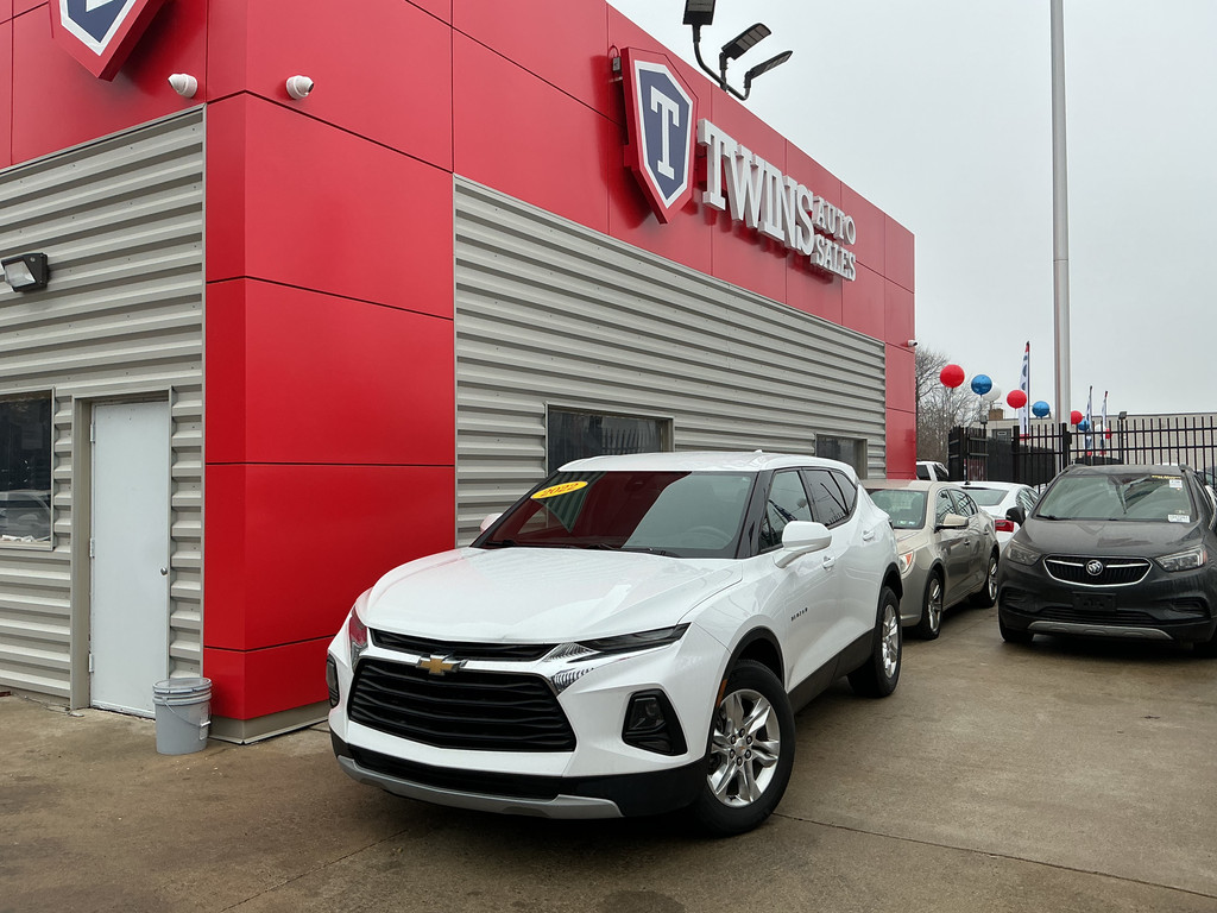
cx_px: 608
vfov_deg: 48.2
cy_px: 456
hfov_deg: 61.7
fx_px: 1020
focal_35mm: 29
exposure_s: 1/657
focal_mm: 3
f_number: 1.8
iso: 25
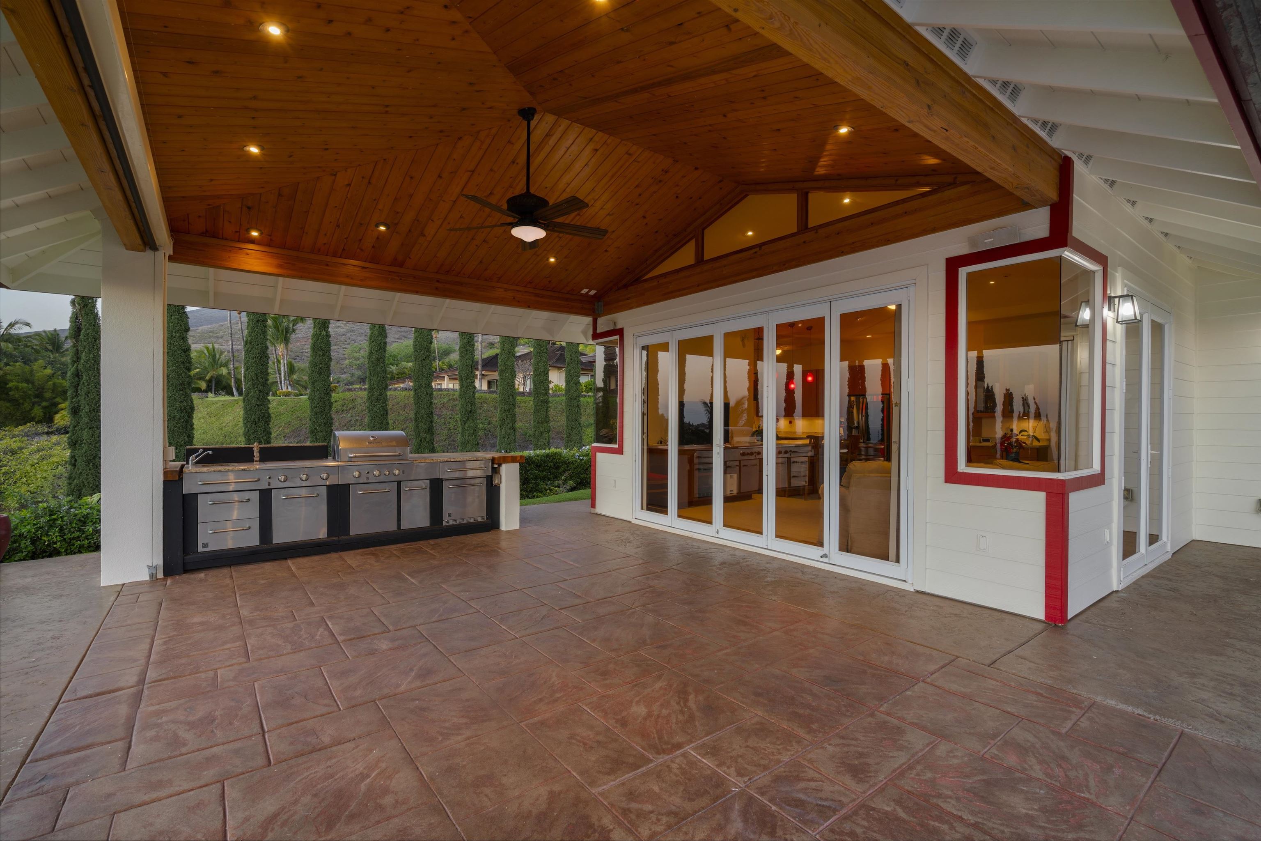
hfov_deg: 96.7
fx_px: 560
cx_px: 630
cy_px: 420
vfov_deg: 73.7
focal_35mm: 16
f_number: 8
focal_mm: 16
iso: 100
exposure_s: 1/10
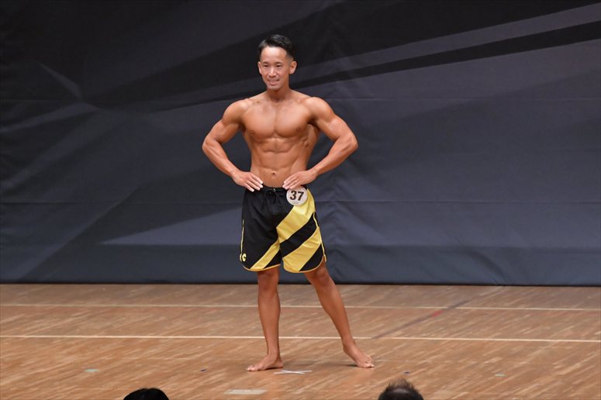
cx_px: 300
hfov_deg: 6.9
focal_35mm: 300
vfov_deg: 4.6
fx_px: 5006
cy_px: 200
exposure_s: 1/400
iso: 6400
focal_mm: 200
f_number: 5.6
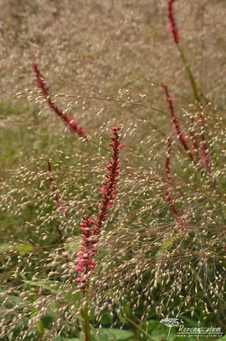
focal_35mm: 68
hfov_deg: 20.1
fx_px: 638
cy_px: 170
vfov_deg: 29.9
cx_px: 113
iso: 640
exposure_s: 1/1000
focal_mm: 45
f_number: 9
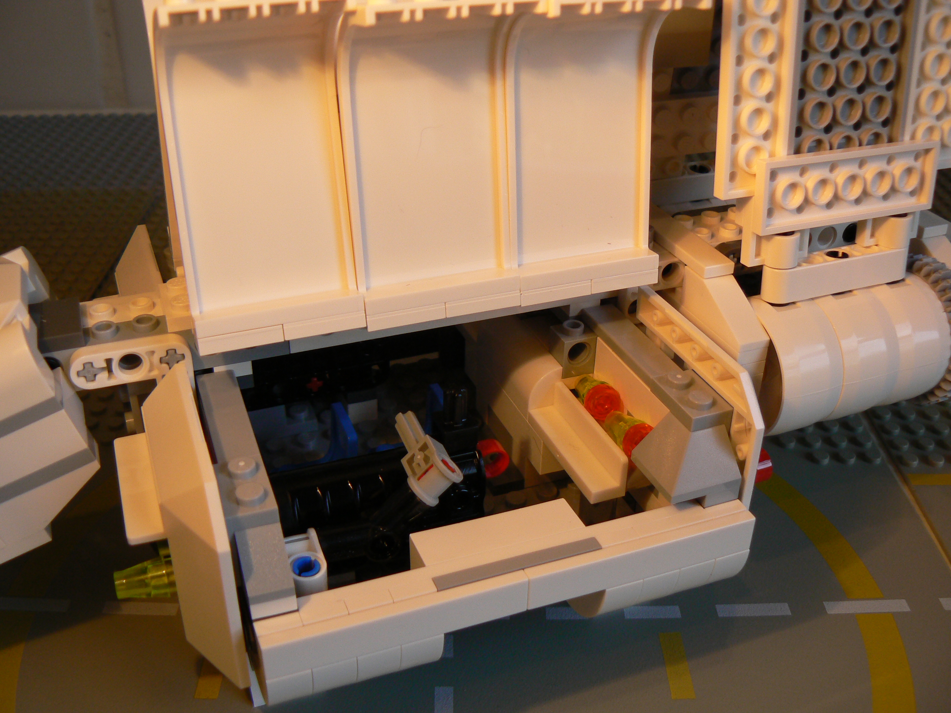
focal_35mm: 36
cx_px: 476
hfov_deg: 51.4
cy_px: 356
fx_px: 989
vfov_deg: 39.7
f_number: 3.2
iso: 100
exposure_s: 1/160
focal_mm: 6
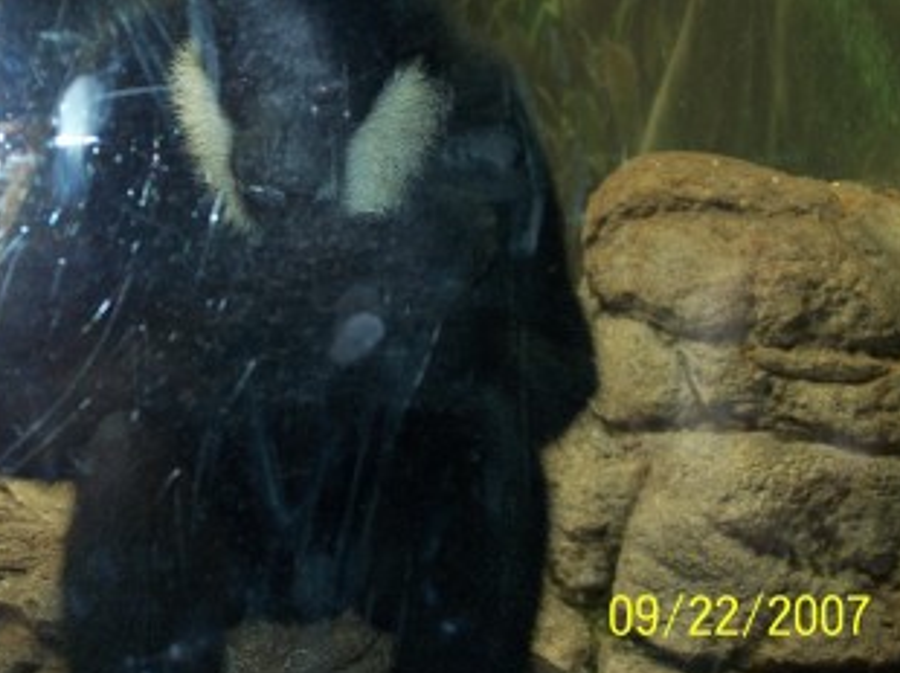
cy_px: 251
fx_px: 1922
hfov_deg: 26.2
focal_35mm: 74
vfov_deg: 19.8
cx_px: 287
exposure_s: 1/80
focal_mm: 10.7
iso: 125
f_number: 3.2
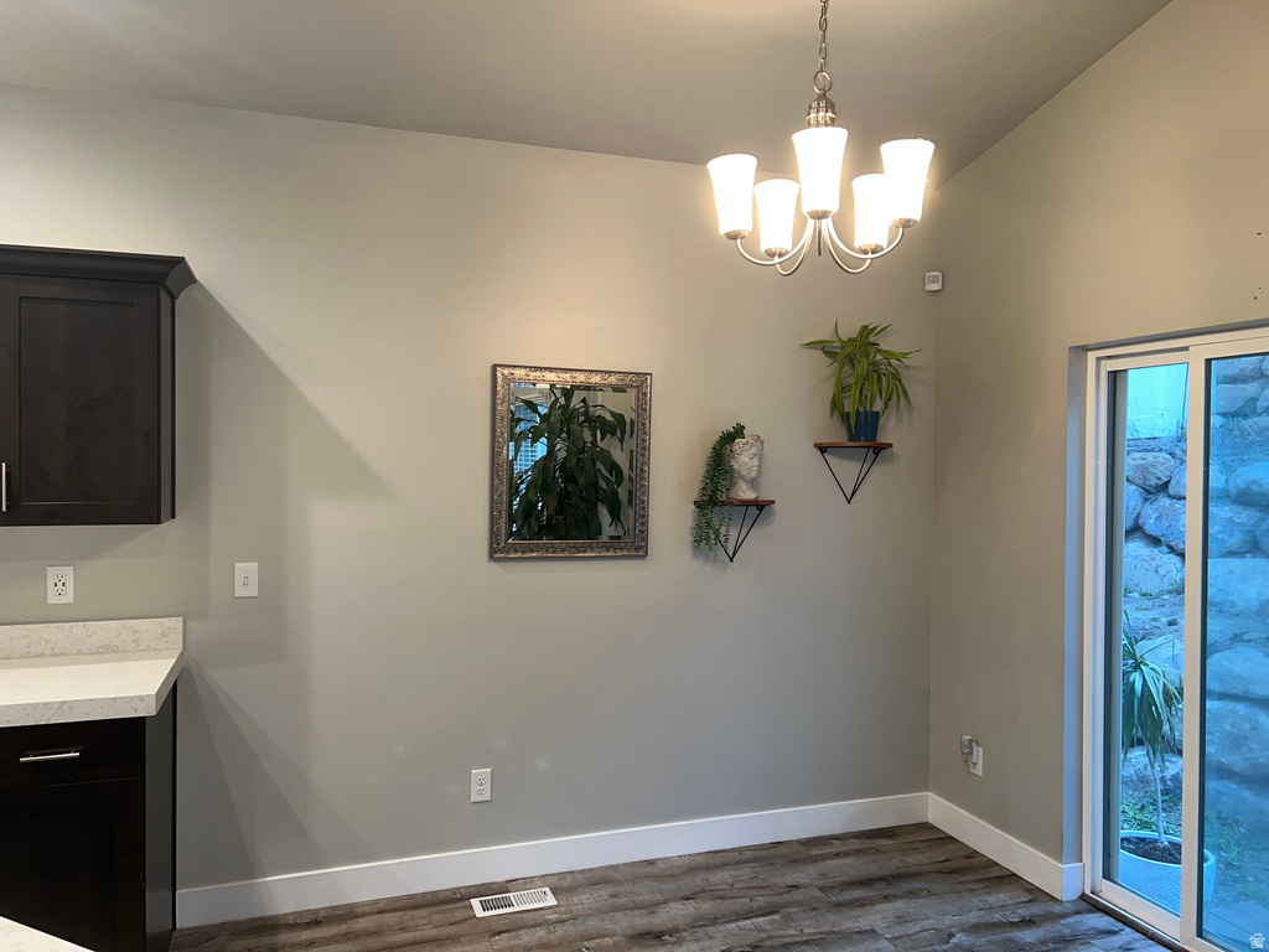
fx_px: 953
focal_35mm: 26
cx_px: 634
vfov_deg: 53.1
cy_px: 476
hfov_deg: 67.3
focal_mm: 5.7
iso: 64
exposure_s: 1/30
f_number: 1.5
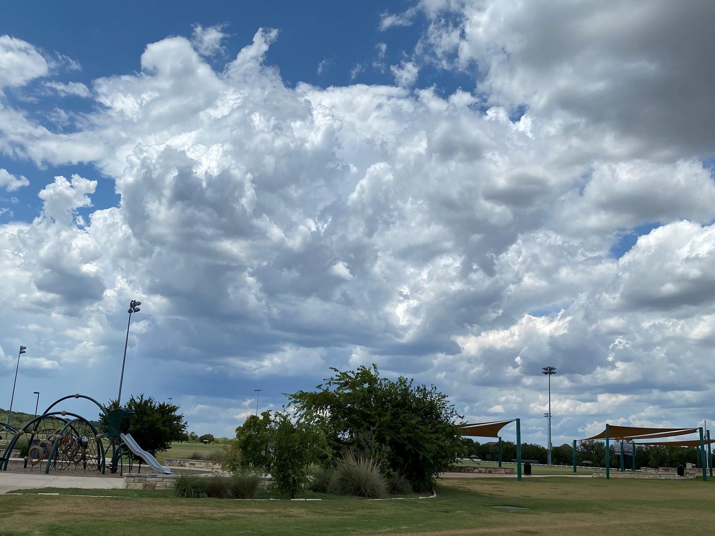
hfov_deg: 56.7
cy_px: 305
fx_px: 661
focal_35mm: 32
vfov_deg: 44.1
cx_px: 330
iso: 32
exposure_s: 1/6757
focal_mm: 4.25
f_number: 1.8
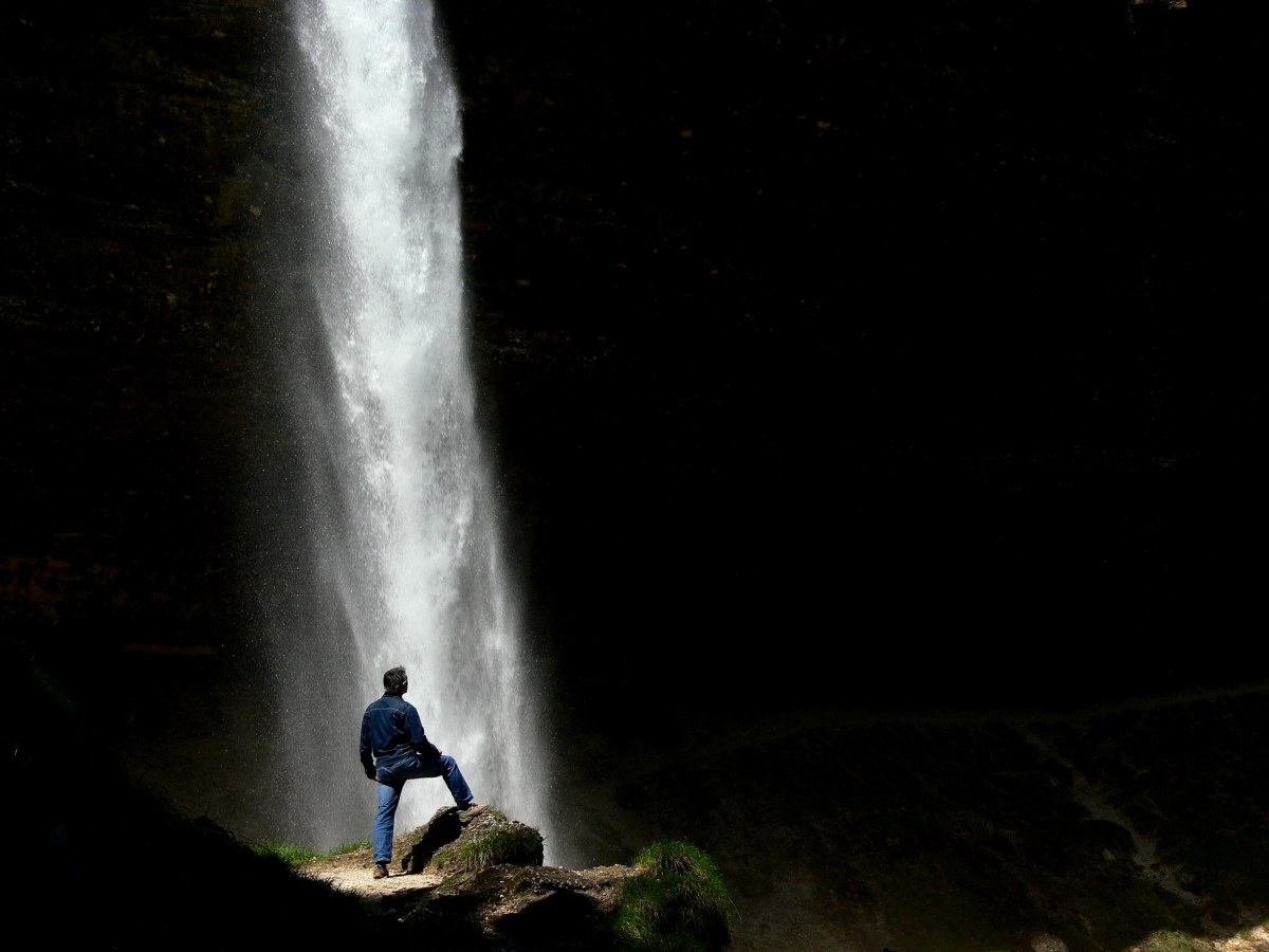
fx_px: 1833
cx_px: 634
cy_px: 476
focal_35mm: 50
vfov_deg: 29.1
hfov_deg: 38.2
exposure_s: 1/400
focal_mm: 10.5
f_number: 3.6
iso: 80
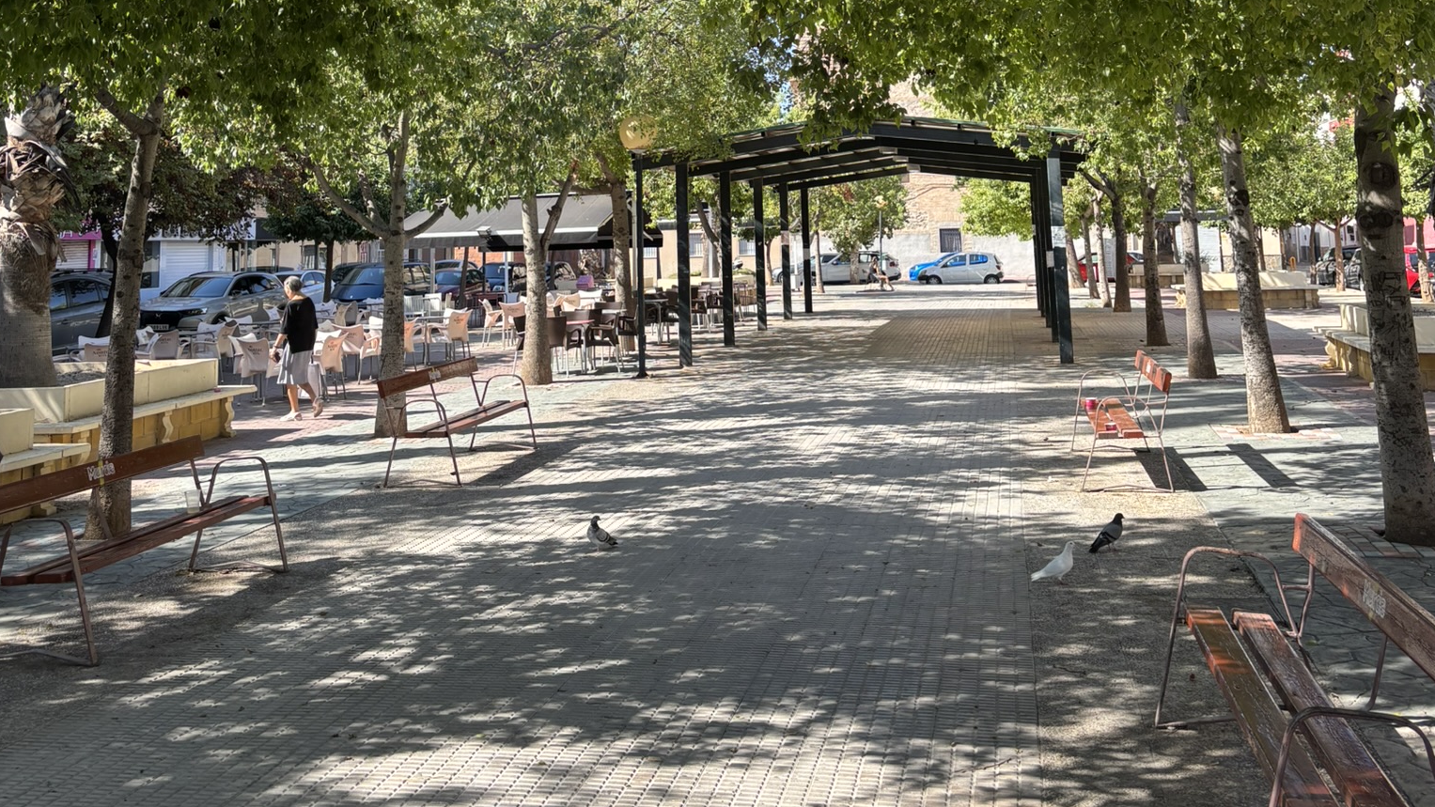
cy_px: 12
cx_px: 717
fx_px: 1446
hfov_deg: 52.8
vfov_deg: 29.3
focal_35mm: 38
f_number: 1.6
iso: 50
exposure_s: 1/684
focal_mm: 5.96
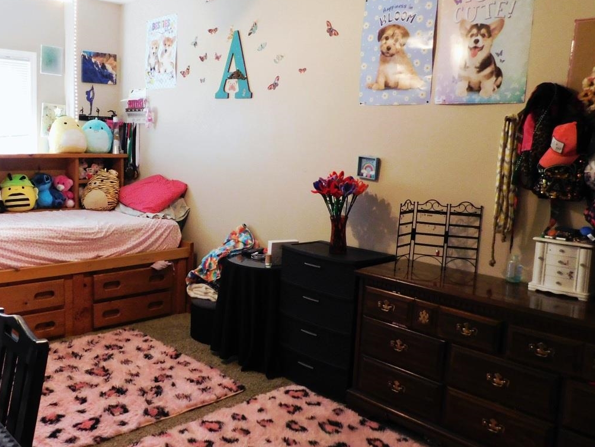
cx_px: 202
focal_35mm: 33
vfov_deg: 42.9
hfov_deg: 54.3
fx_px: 567
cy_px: 217
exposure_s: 1/25
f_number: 3
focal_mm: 4
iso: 400
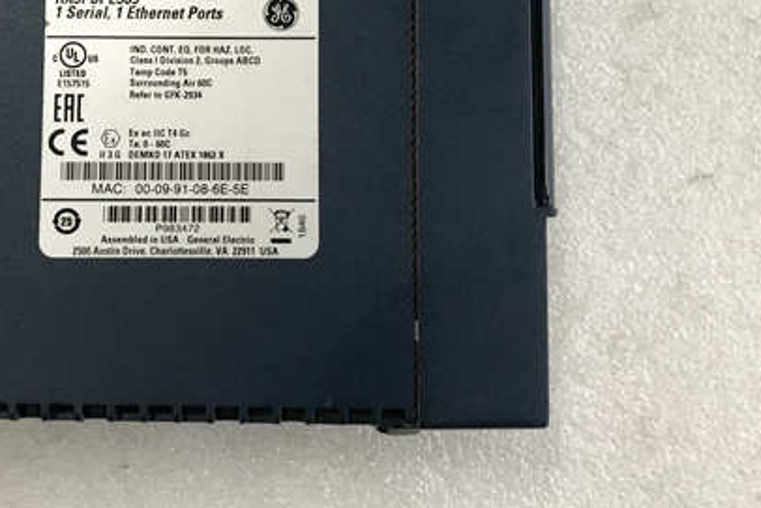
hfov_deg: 44.8
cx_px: 257
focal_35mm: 43
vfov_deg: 30.7
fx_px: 909
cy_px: 135
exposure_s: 1/33
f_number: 1.8
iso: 32
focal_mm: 3.99
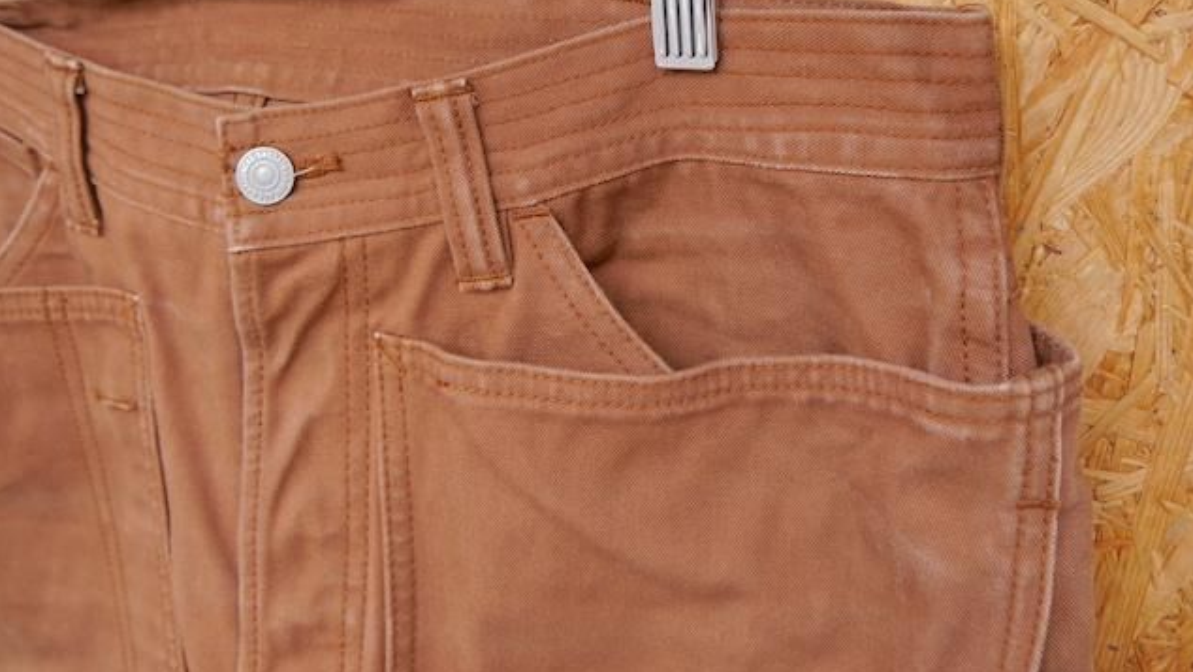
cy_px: 230
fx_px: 1044
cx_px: 595
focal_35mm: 33
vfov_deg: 35.4
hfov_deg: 59.5
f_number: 3.6
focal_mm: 15
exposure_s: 1/60
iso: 500
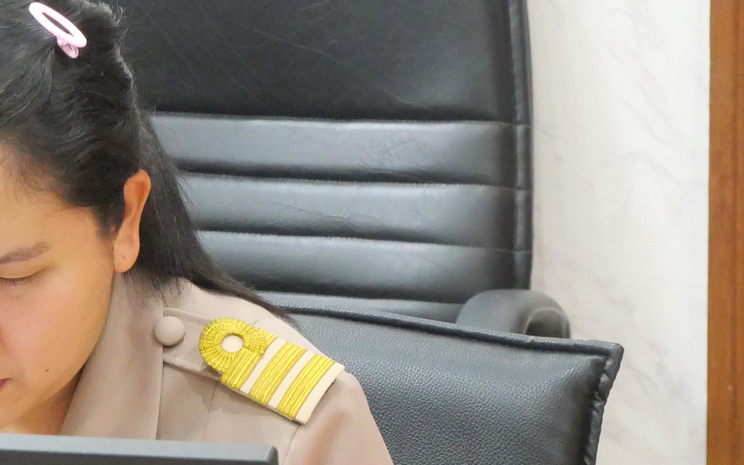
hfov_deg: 5.9
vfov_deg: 3.7
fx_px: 7239
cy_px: 219
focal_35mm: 357
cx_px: -70
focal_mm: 60
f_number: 7.1
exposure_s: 1/15
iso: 3200
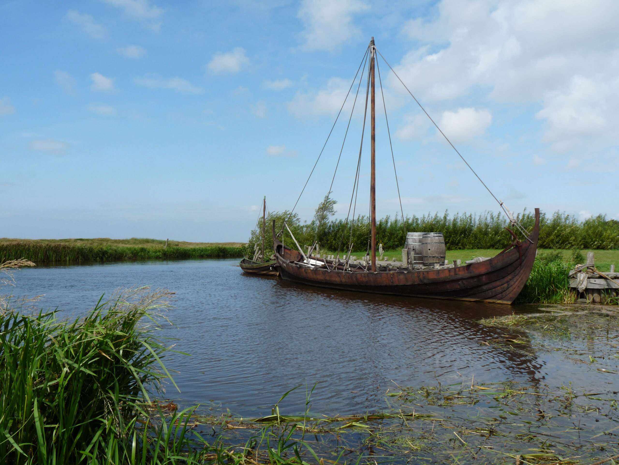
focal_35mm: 34
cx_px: 310
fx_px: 608
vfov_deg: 41.8
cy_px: 232
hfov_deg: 54.0
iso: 100
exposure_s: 1/400
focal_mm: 6.1
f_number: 5.6
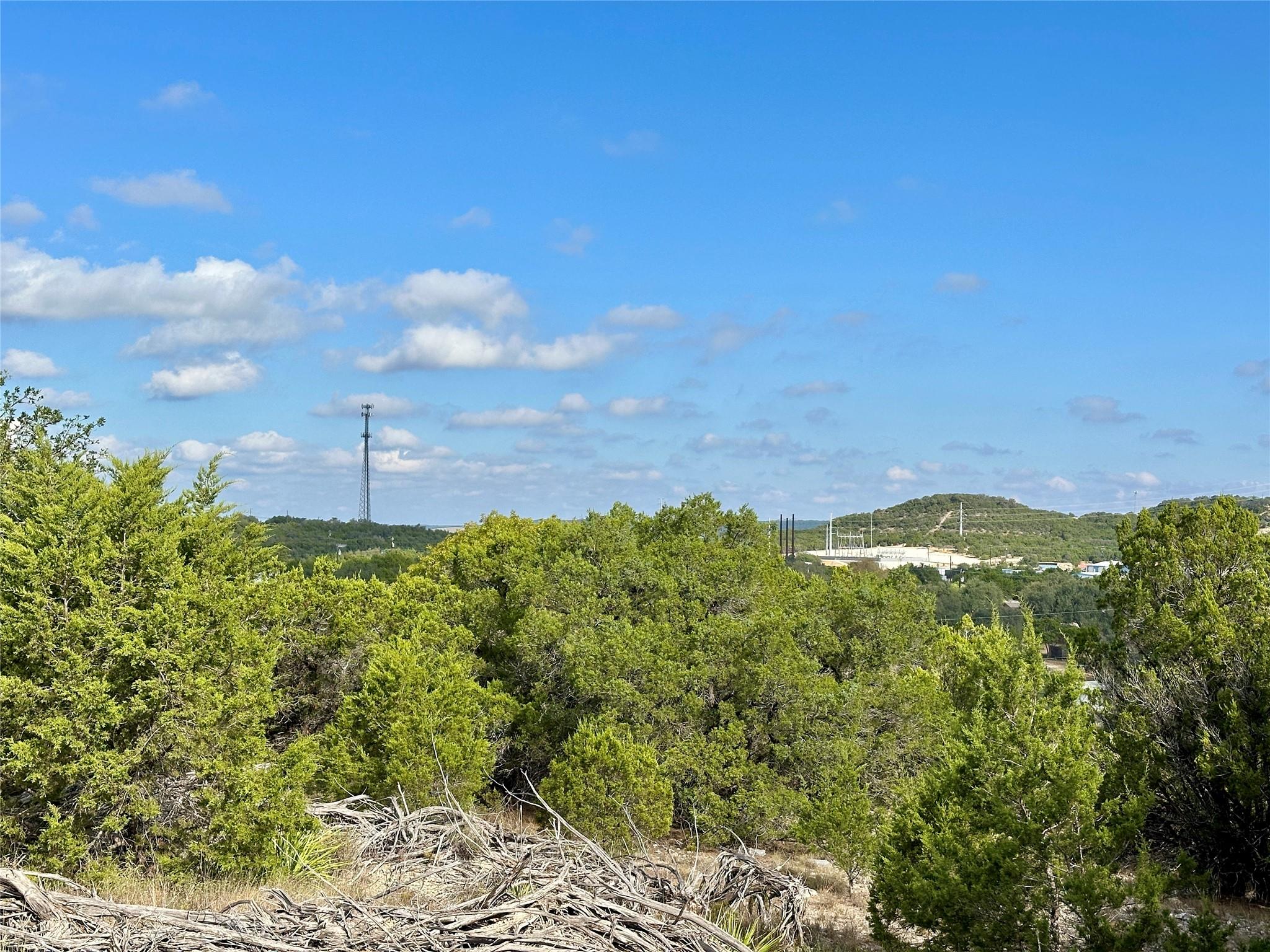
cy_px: 476
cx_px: 635
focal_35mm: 48
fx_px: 1761
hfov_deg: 39.7
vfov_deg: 30.3
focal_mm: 6.86
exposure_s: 1/4785
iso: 64
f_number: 1.78
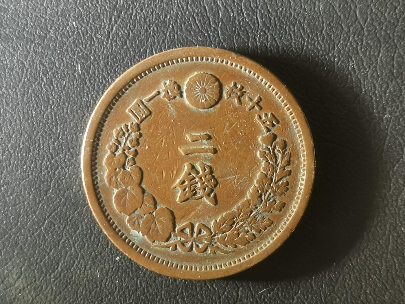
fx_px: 807
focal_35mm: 69
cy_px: 152
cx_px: 202
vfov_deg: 21.3
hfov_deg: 28.2
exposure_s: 1/120
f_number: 1.8
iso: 80
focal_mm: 4.75
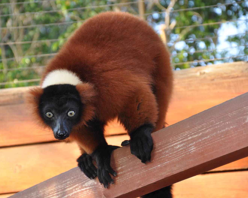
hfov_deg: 13.3
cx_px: 111
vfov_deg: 10.7
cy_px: 99
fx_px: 1061
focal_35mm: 145
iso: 640
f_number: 5.6
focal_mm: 85
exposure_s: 1/125
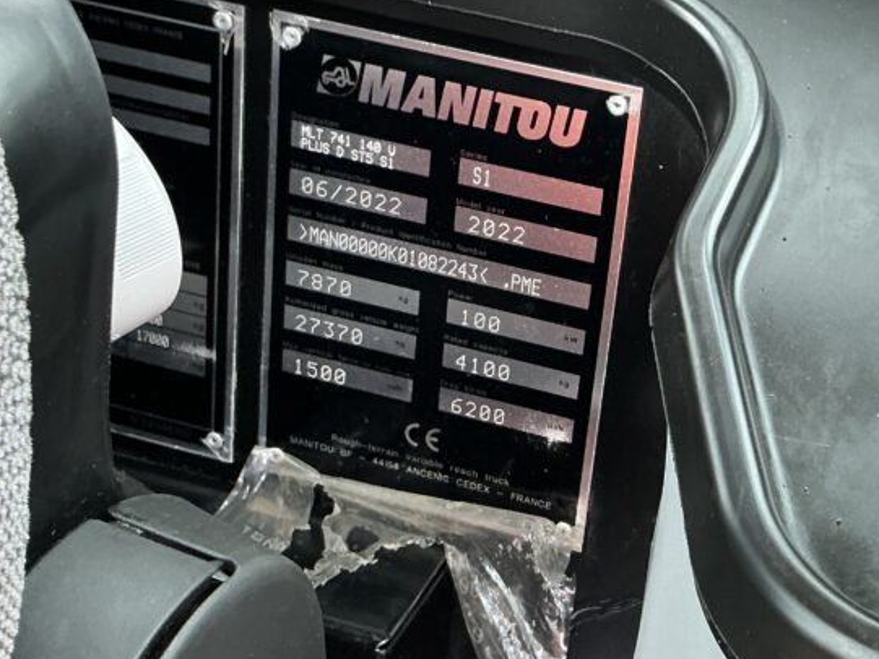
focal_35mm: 53
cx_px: 682
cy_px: 185
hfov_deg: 35.2
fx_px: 1346
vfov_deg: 27.2
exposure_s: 1/64
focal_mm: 3
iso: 64
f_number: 1.8
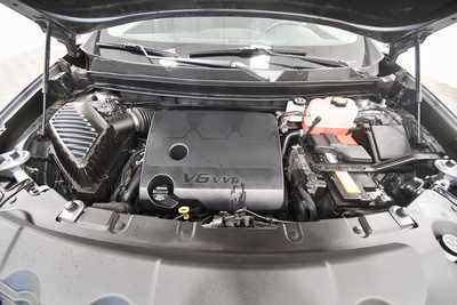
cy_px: 152
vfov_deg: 77.4
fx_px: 190
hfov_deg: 100.4
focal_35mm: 15
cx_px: 228
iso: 3200
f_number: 4.5
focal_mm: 10
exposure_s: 1/80
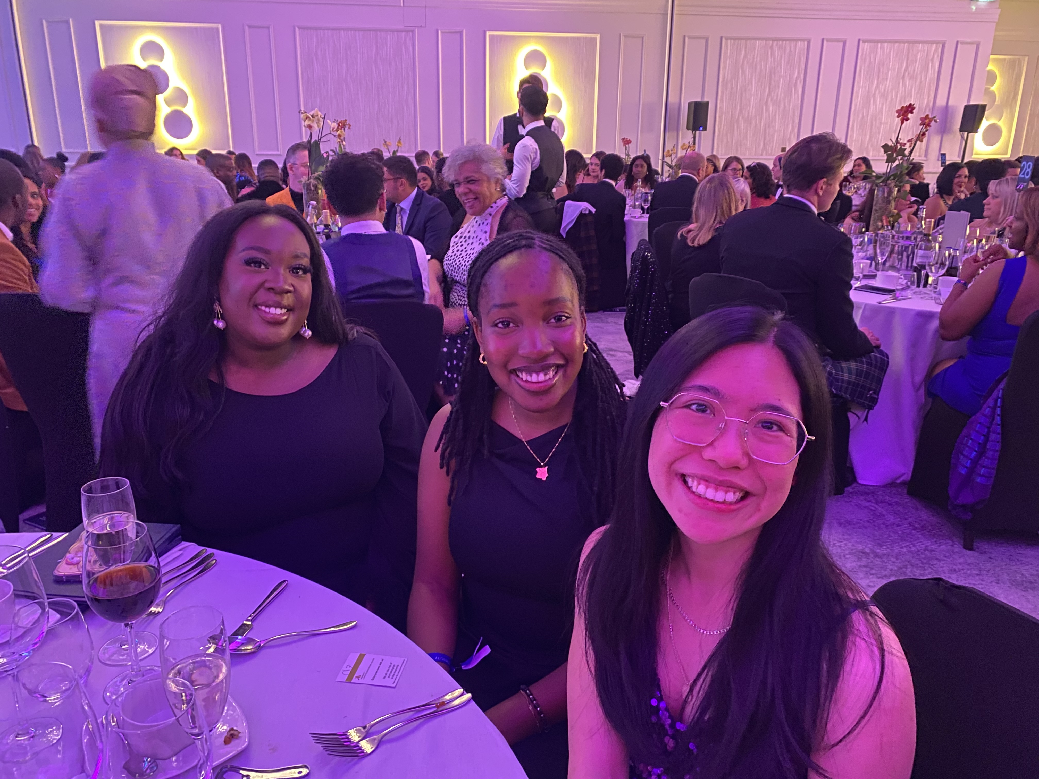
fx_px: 780
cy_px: 390
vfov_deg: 53.1
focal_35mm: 26
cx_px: 520
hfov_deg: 67.3
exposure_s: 1/20
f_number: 1.8
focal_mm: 4.25
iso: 1000
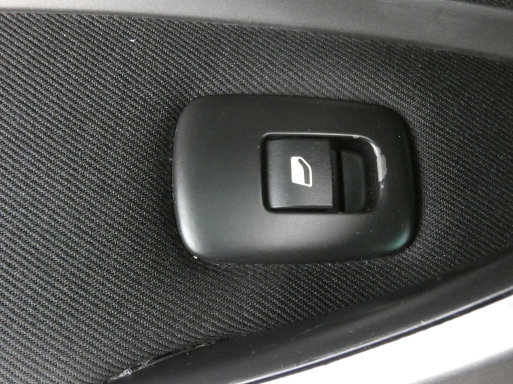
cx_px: 256
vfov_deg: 31.5
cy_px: 192
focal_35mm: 46
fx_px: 682
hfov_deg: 41.2
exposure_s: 1/20
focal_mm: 8.2
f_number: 5.6
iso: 1600
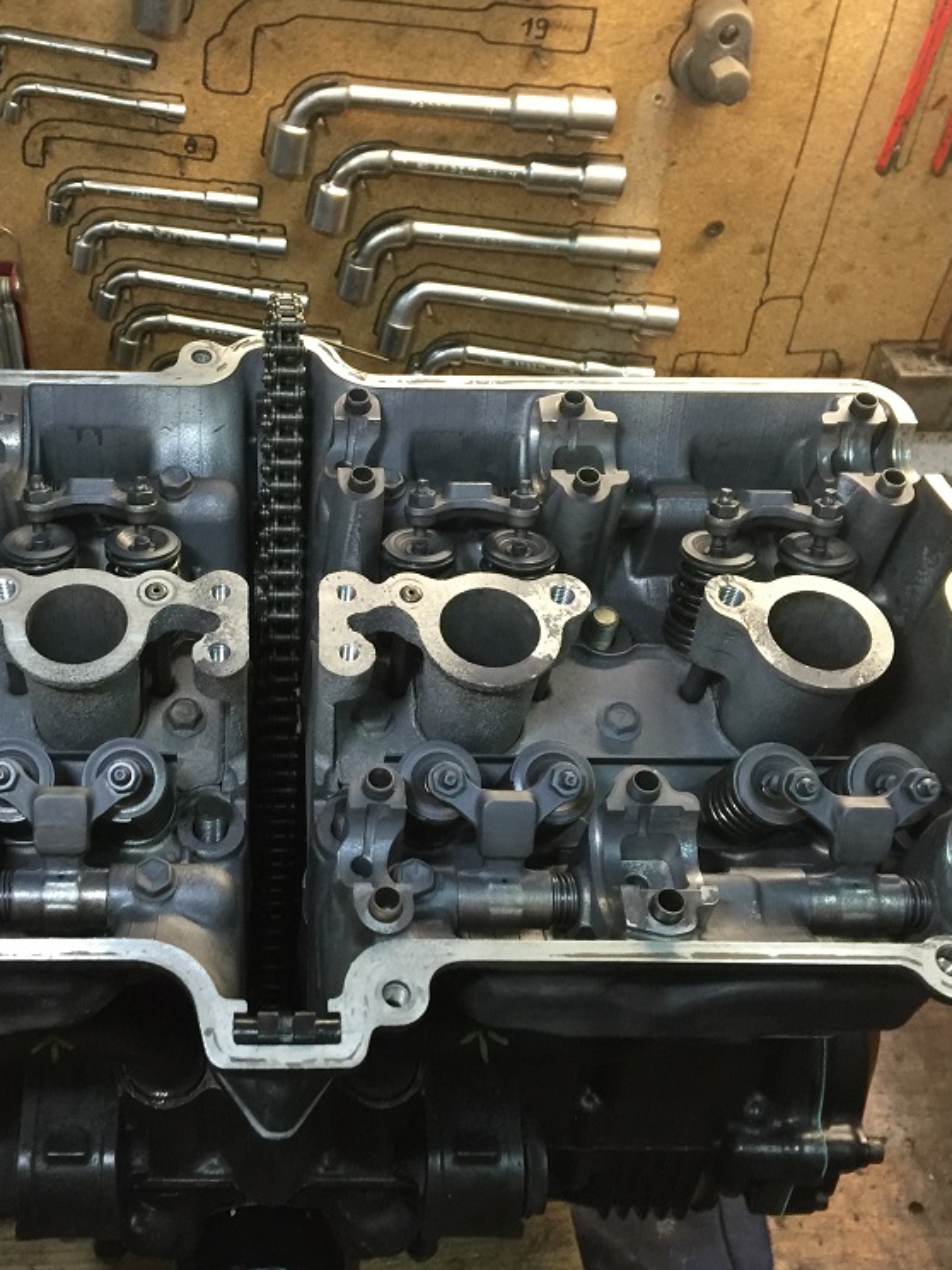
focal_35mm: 39
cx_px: 261
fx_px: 1430
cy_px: 633
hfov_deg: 36.1
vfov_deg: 47.9
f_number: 2.2
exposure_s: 1/17
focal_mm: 4.15
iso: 100
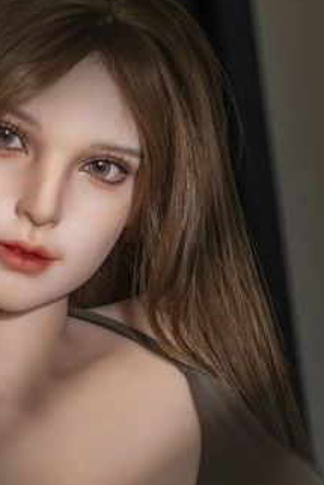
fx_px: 2562
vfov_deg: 10.6
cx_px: 60
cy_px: 583
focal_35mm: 190
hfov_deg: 7.2
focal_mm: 68
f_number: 5.6
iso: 400
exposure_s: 1/80
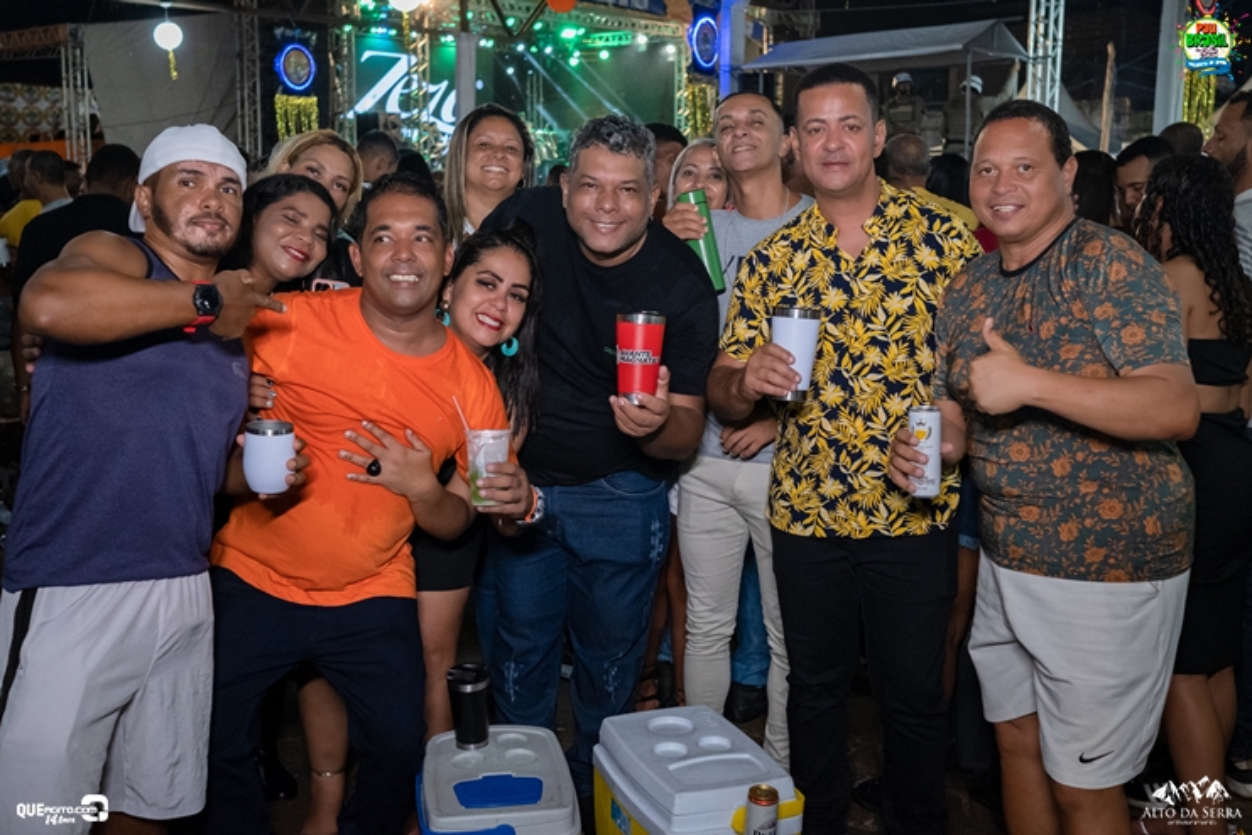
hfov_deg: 53.1
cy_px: 418
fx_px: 1252
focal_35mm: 36
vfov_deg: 36.9
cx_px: 626
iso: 2500
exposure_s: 1/200
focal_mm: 24
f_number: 3.2
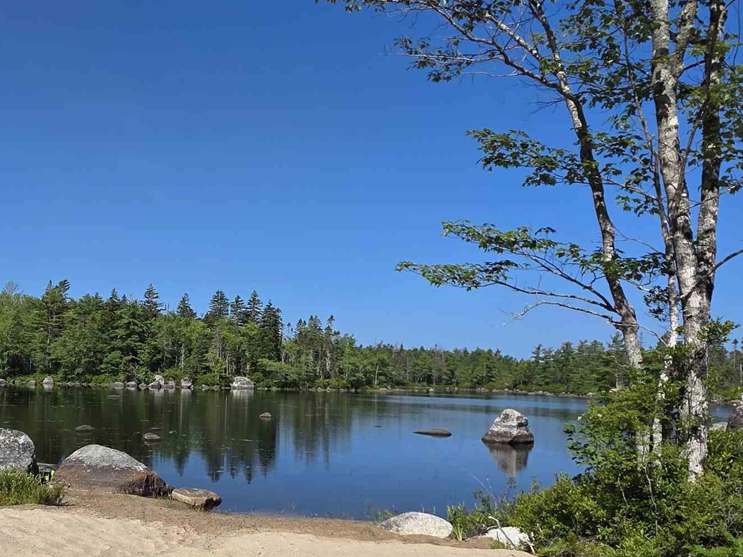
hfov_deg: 56.5
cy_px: 373
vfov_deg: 46.0
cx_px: 171
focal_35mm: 30
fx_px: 644
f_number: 1.9
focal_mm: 2.2
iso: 40
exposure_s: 1/3185
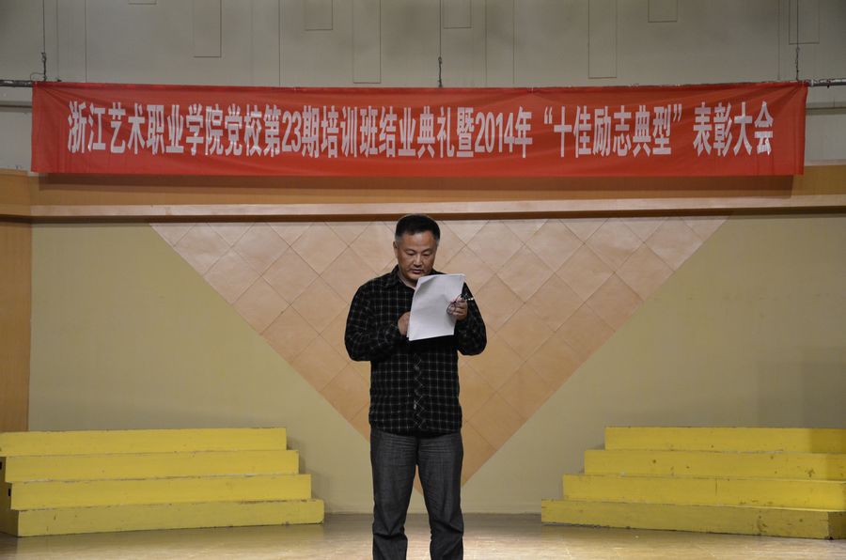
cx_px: 423
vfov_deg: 18.8
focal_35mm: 72
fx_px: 1688
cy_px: 280
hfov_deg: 28.1
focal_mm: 48
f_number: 4.8
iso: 1250
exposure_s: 1/60
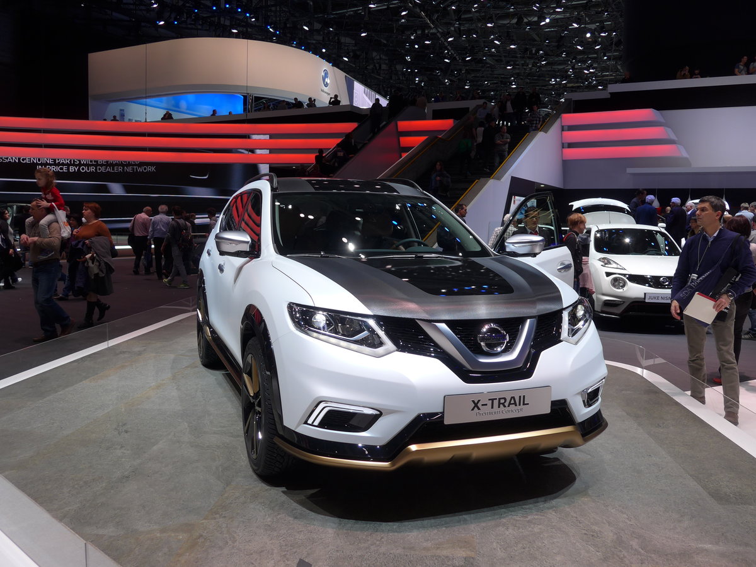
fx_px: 633
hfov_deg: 61.7
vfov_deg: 48.2
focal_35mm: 29
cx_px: 378
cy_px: 284
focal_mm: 6
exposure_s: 1/160
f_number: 2.8
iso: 80
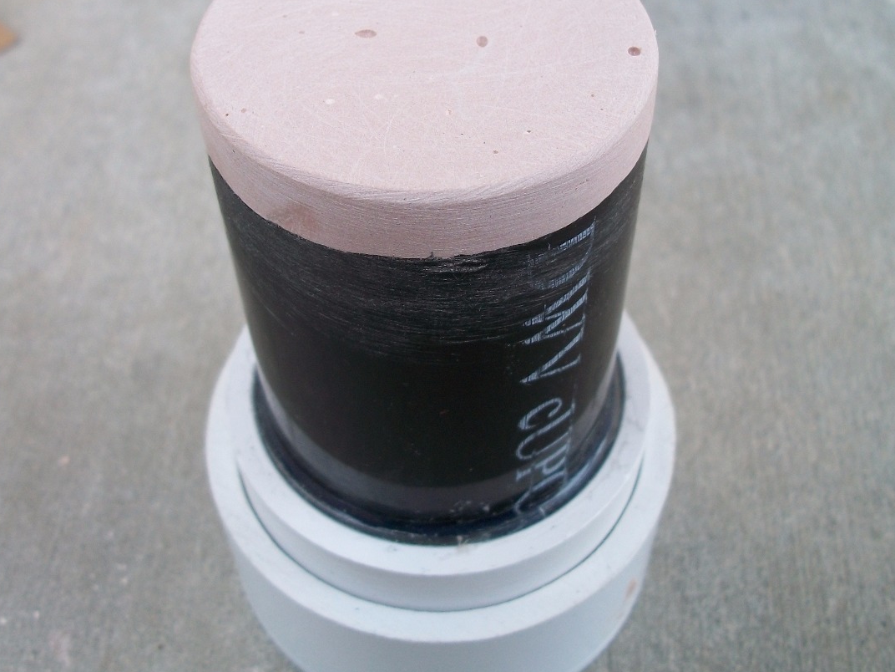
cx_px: 392
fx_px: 1112
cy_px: 270
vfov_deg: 33.5
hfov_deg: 43.8
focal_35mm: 43
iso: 80
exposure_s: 1/160
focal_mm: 5.7
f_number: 2.9
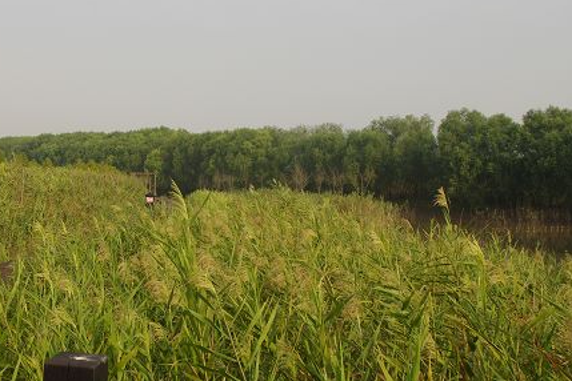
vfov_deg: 30.5
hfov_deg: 43.2
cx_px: 148
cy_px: 187
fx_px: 699
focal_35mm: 44
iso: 200
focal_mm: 18
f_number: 6.7
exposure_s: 1/350
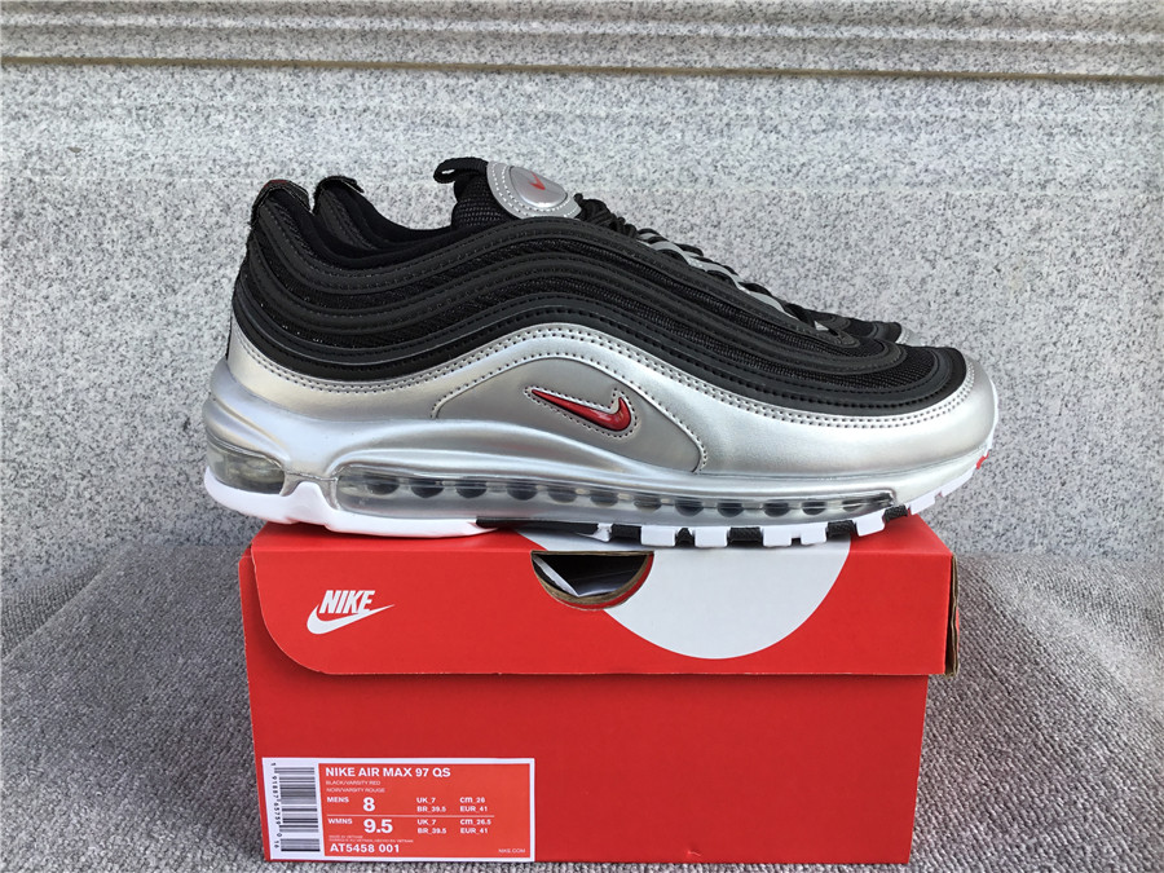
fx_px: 1042
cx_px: 582
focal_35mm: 31
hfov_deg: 58.4
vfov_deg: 45.4
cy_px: 436
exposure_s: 1/431
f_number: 2.4
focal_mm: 3.3
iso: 25
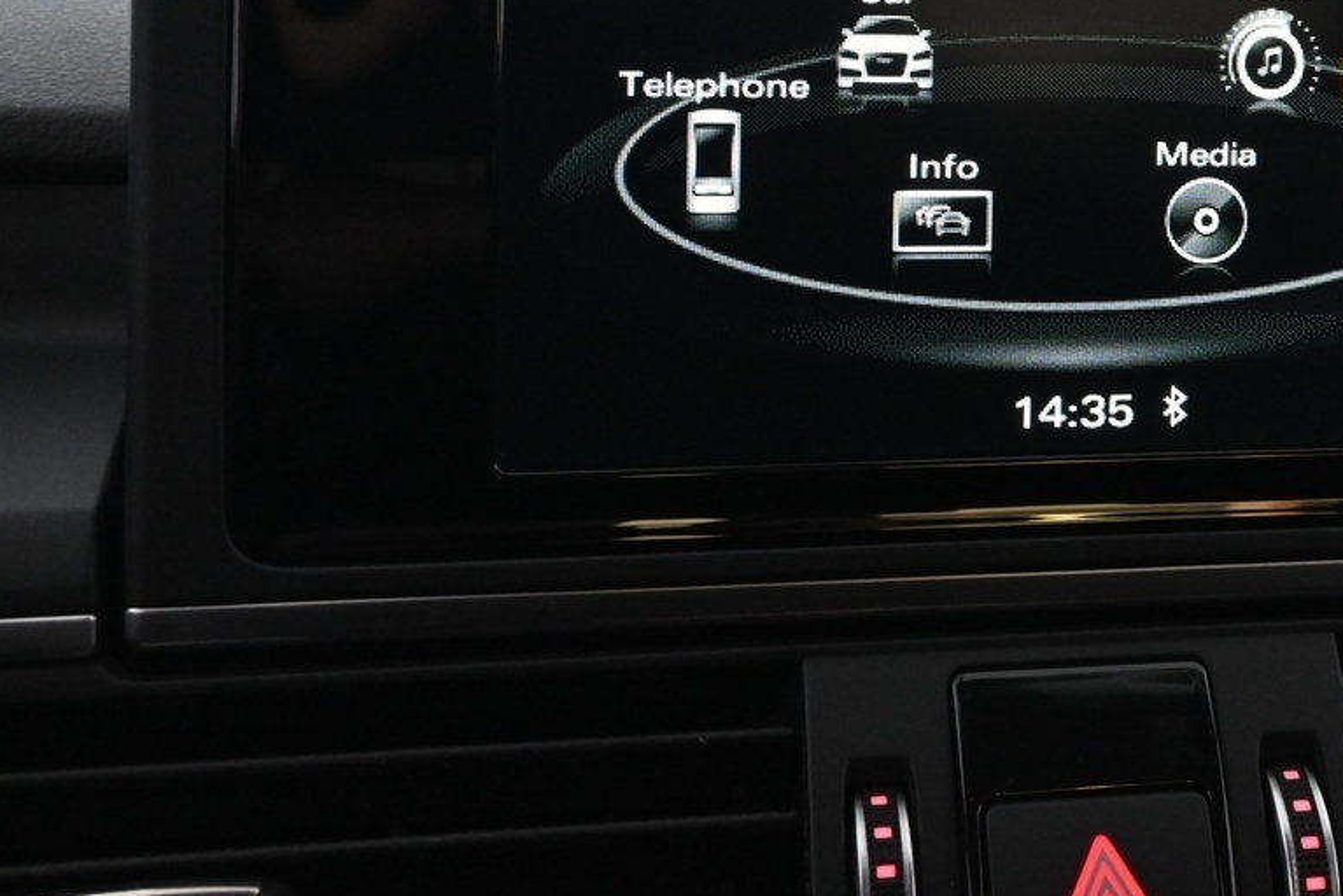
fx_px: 2186
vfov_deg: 22.5
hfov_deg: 33.1
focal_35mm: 59
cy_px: 54
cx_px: 1093
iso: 2800
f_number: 5.6
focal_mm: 18.5
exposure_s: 1/30
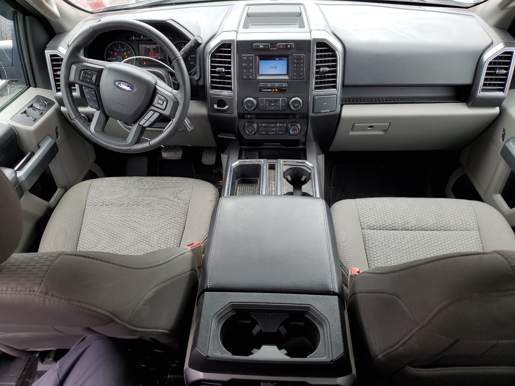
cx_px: 258
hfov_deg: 67.3
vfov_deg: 53.1
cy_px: 193
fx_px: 387
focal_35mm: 26
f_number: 1.5
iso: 50
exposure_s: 1/175
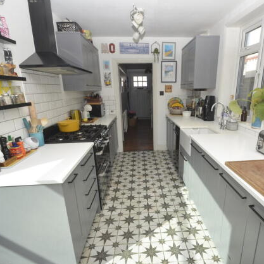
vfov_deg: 74.8
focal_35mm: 20
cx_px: 148
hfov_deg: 74.5
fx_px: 173
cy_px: 135
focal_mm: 10
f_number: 7.1
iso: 180
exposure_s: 1/200
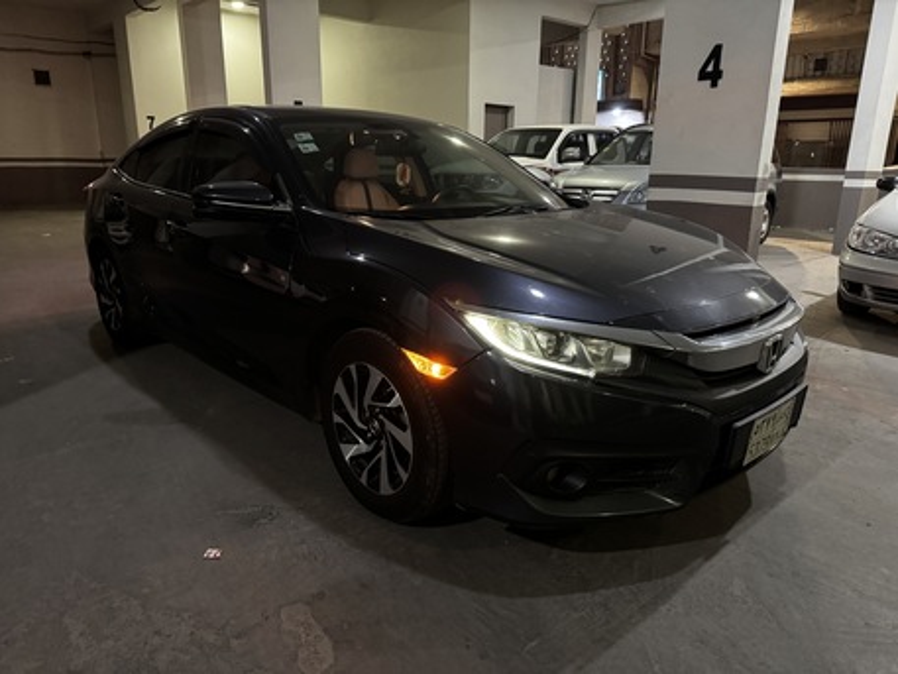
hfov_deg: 71.6
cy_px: 337
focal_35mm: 24
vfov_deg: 56.8
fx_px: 623
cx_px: 449
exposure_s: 1/30
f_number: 1.78
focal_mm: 6.76
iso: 1000
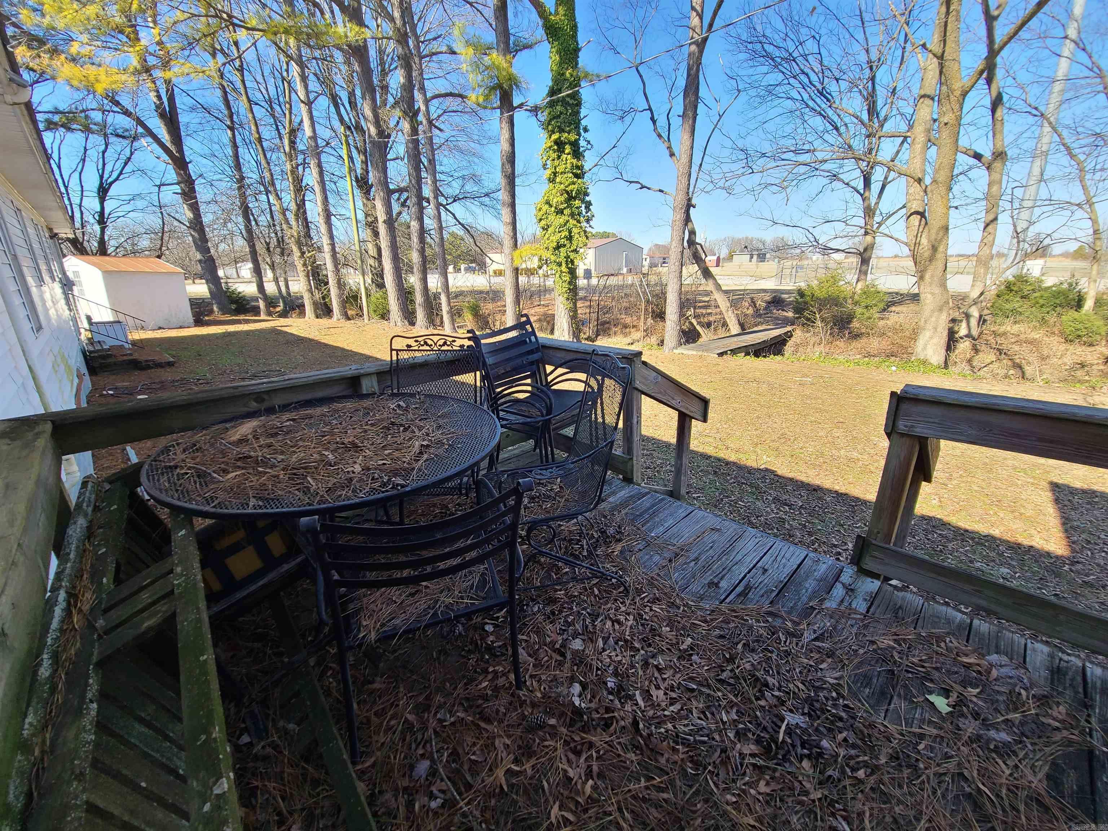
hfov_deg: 106.2
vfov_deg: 89.9
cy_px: 416
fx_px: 416
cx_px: 554
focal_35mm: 13
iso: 64
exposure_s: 1/405
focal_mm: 2.2
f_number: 2.2
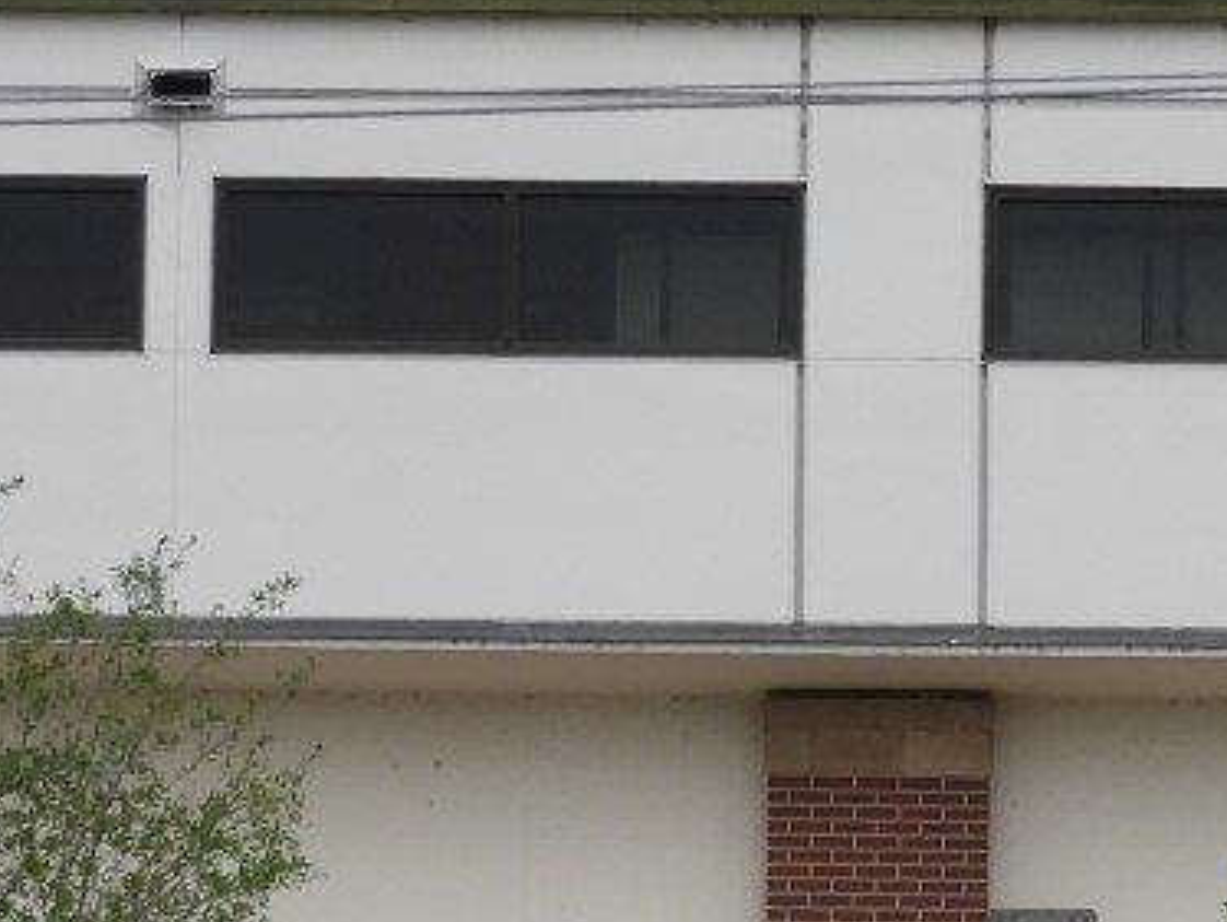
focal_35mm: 577
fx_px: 20465
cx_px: 1060
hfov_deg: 3.4
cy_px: 463
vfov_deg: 2.6
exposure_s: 1/400
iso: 100
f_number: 5.2
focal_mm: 26.9
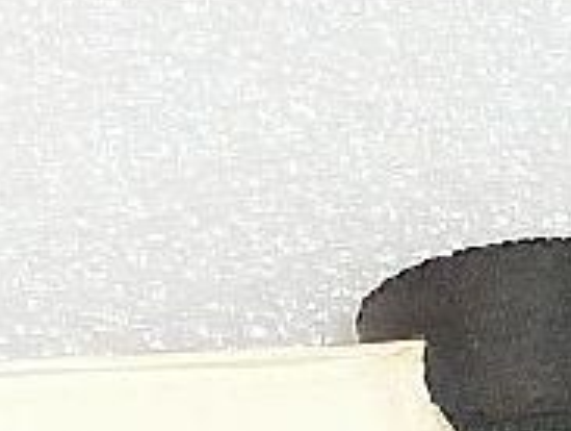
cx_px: -62
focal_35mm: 109
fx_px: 1802
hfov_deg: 17.4
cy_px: 793
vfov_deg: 12.4
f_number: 3.3
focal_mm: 4.1
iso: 100
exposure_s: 1/30
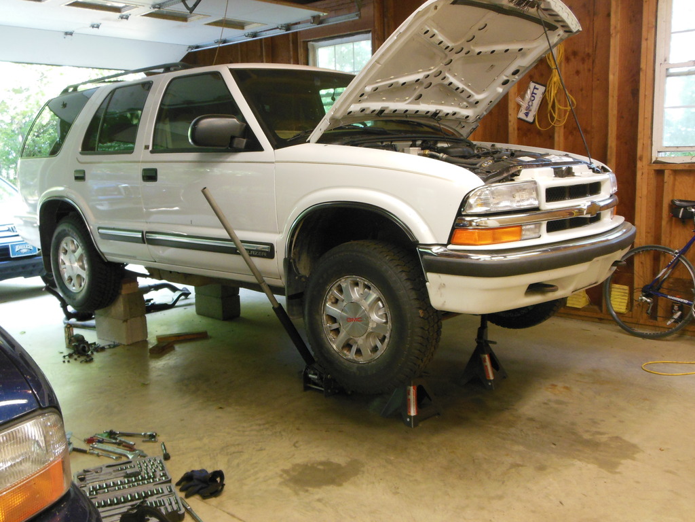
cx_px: 348
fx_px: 663
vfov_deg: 42.9
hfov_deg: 55.4
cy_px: 261
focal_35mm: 33
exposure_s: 1/25
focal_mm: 6
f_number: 3.5
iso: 400
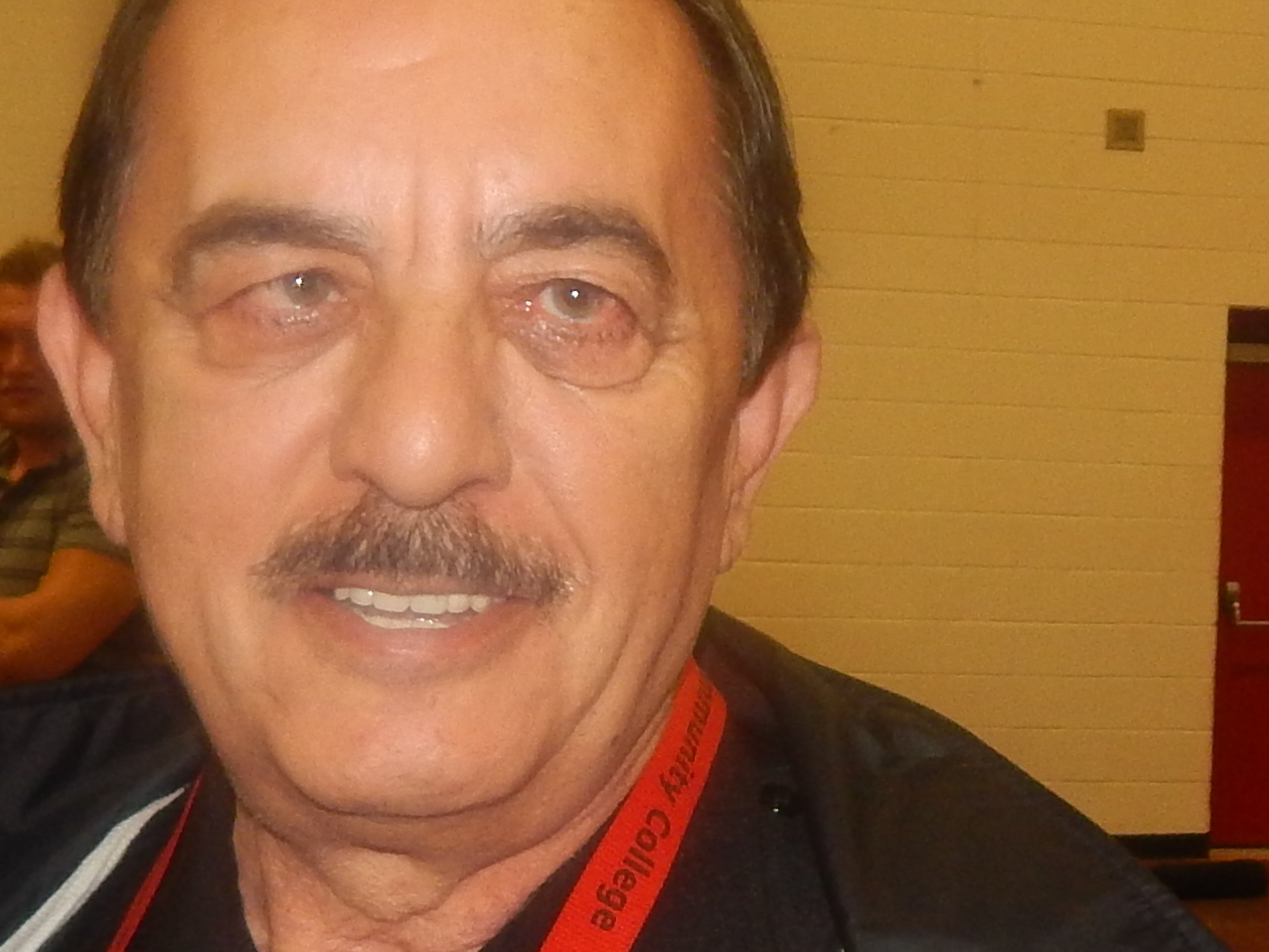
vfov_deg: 17.7
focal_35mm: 83
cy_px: 742
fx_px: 3043
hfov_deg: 23.3
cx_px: 980
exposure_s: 1/30
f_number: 3
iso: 200
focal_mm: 4
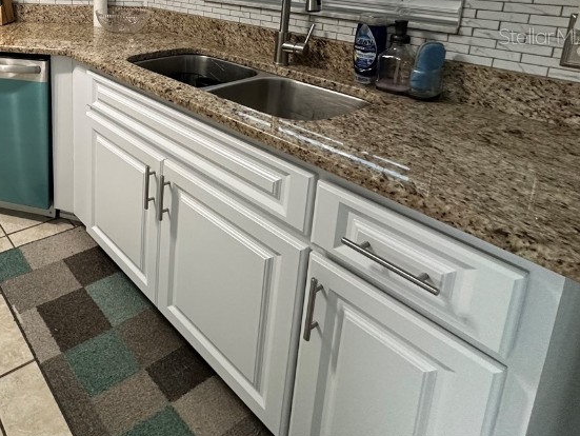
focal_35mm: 26
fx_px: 436
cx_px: 59
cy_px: 36
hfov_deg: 57.8
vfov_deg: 47.2
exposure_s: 1/60
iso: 200
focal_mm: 2.22
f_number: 2.2
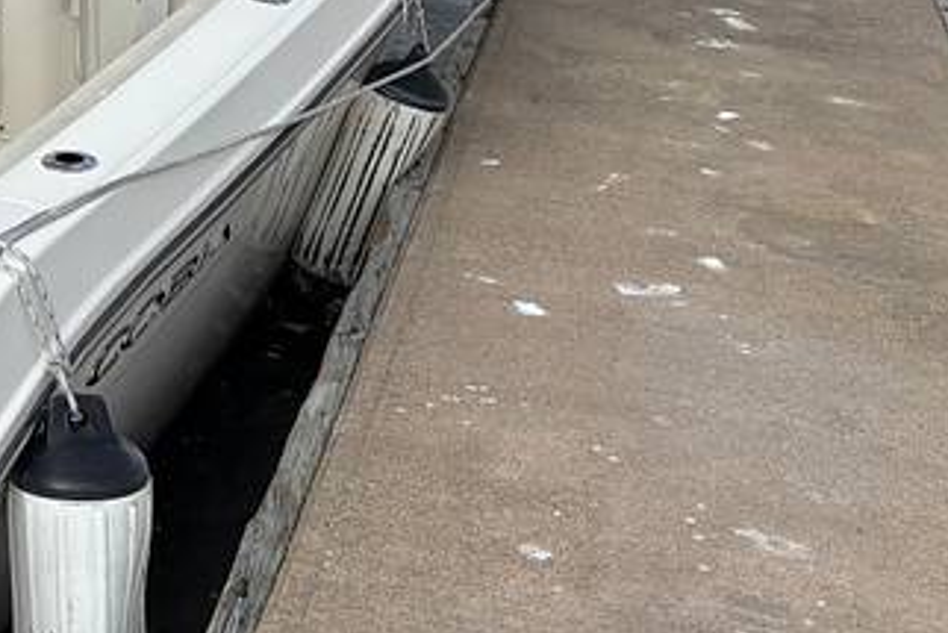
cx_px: -286
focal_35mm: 84
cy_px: 53
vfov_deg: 16.1
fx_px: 2213
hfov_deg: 21.8
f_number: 1.6
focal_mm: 5.96
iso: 50
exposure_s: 1/4630
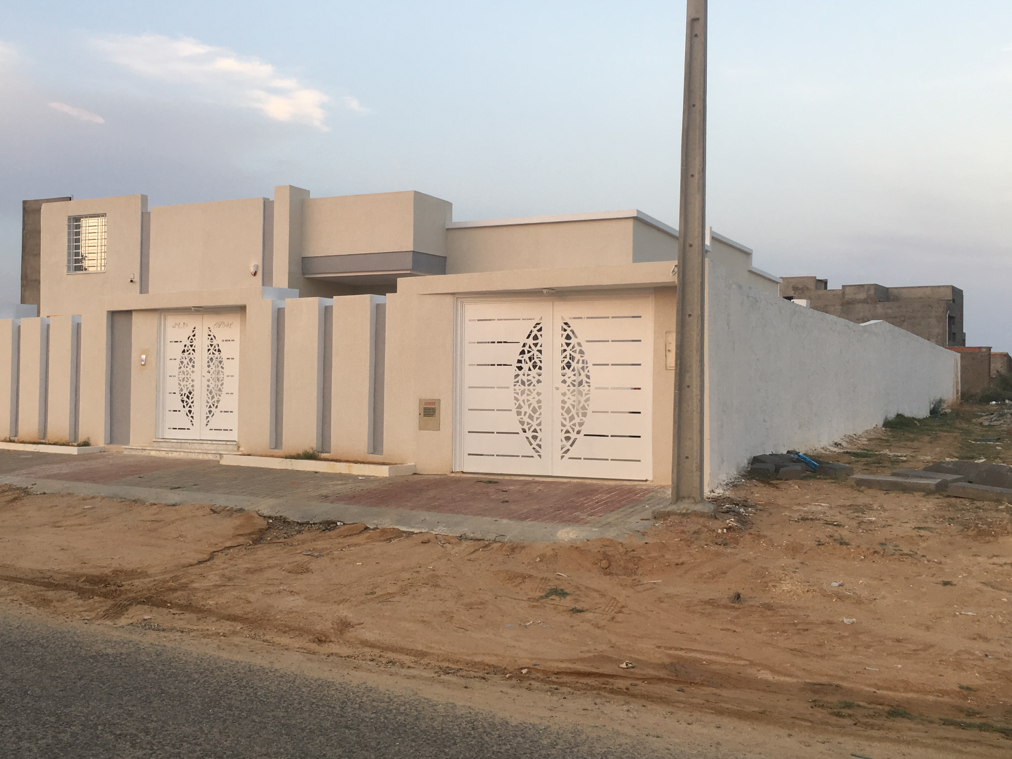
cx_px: 411
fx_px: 1140
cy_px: 367
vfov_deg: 36.8
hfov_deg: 47.6
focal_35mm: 39
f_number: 2.2
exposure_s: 1/100
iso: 32
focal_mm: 4.15
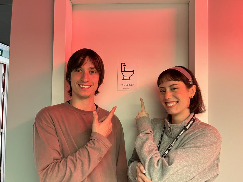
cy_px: 91
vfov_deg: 53.1
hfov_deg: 67.3
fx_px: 183
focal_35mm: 26
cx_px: 122
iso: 400
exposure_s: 1/50
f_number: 1.6
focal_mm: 5.1
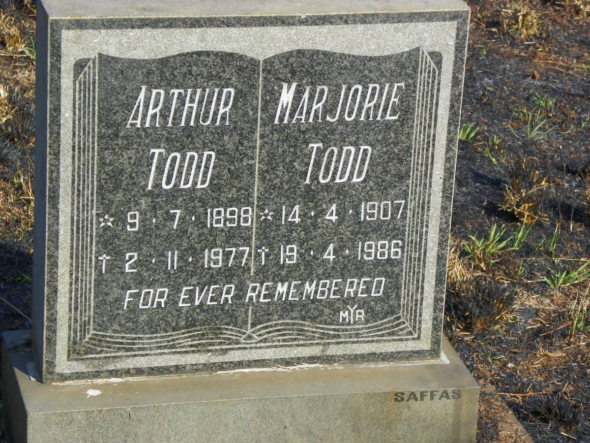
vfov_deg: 10.6
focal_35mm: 140
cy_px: 222
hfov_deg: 14.1
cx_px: 295
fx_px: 2386
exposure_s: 1/200
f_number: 4.5
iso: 64
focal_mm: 25
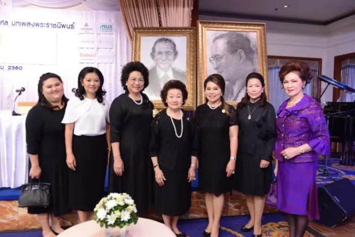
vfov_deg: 45.0
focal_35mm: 29
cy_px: 118
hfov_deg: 63.7
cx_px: 178
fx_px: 286
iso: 3200
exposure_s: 1/80
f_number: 4
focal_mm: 29
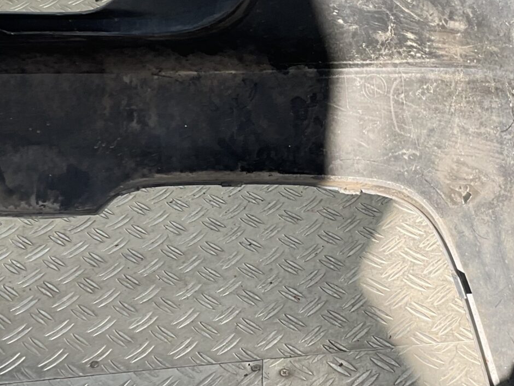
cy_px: 216
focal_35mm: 79
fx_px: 1173
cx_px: 315
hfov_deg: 24.7
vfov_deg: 18.7
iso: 16
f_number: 1.8
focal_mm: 3
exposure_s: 1/128
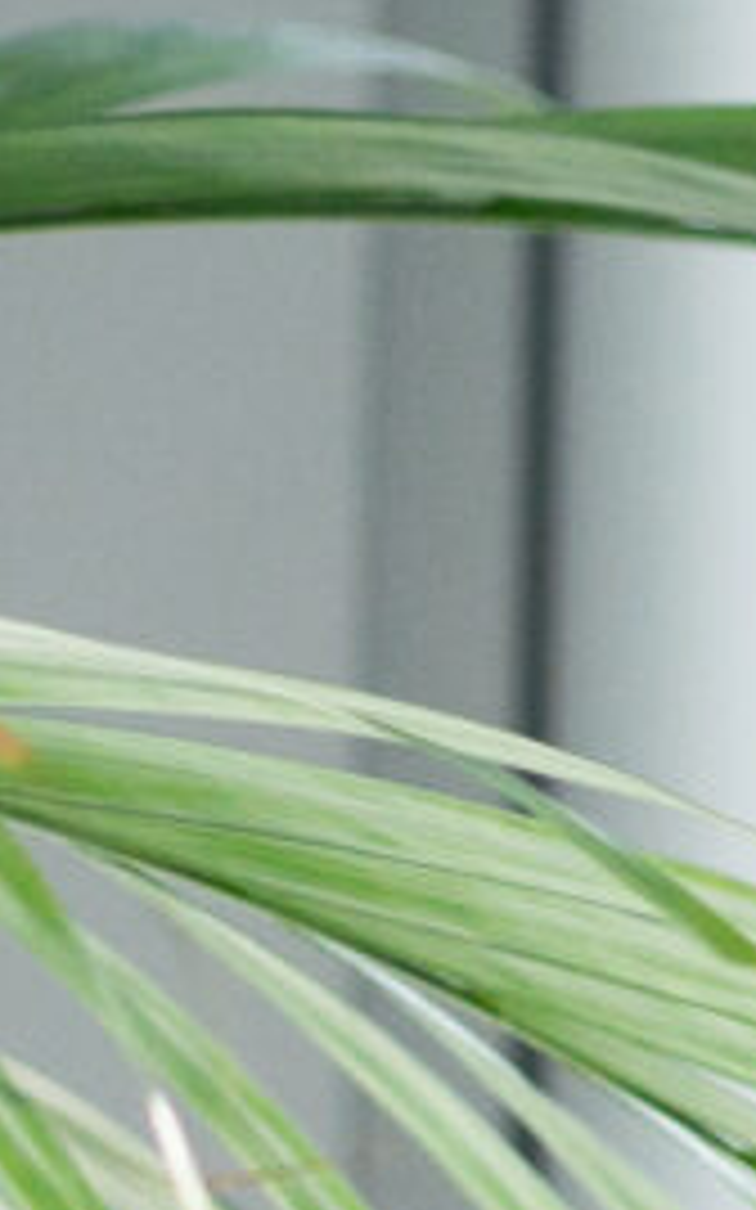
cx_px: 4748
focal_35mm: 340
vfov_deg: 6.2
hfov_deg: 3.4
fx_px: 11214
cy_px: 1086
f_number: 1.4
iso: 640
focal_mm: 35
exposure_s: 1/320
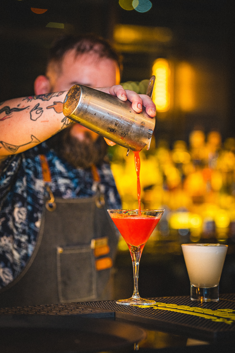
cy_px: 176
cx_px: 118
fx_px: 1067
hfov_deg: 12.6
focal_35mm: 109
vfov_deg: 18.8
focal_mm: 109
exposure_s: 1/50
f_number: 2.8
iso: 400
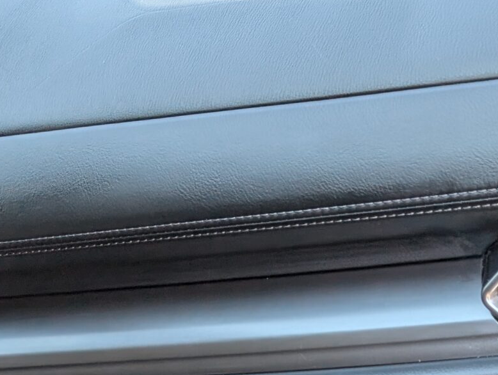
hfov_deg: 24.3
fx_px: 1138
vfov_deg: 16.8
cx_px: 394
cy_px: 584
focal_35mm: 79
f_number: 1.68
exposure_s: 1/185
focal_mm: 6.9
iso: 21
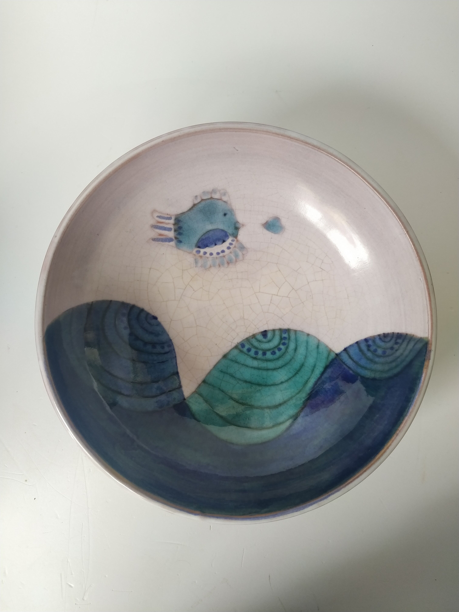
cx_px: 230
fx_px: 424
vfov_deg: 71.6
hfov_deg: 56.8
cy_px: 306
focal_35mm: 24
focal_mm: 3.94
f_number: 1.9
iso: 250
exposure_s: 1/100
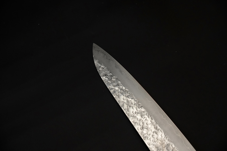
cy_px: 76
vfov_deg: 18.2
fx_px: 473
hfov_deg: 27.0
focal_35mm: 75
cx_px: 114
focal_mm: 50
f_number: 5.6
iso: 1000
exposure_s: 1/160
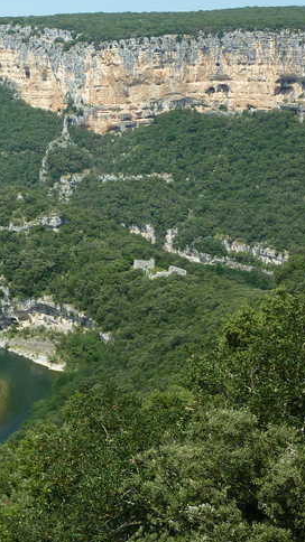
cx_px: -92
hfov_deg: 17.9
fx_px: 906
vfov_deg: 33.3
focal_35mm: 63
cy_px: 240
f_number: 4
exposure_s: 1/500
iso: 80
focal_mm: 5.7
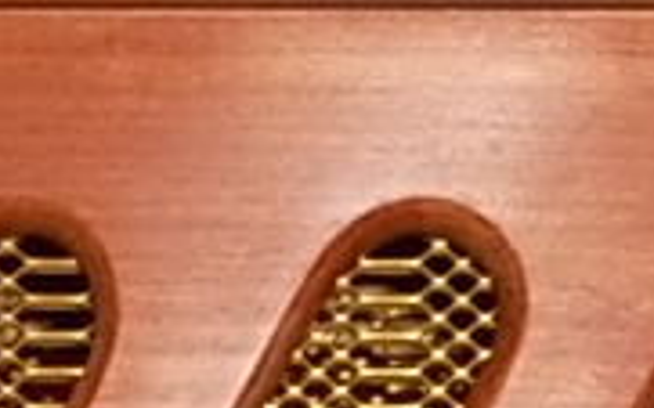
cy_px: 913
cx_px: 278
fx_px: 2993
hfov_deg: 12.5
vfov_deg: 7.4
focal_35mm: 168
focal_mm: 4.1
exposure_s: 1/45
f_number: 3.3
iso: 100
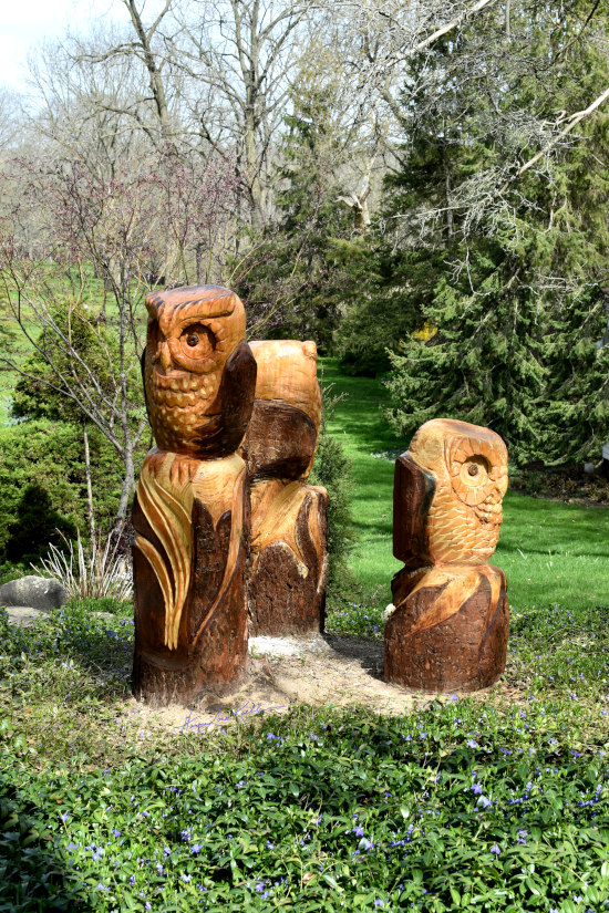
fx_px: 1332
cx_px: 304
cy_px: 456
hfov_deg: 25.8
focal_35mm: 52
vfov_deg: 37.9
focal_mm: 35
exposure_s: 1/250
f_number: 8
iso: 200
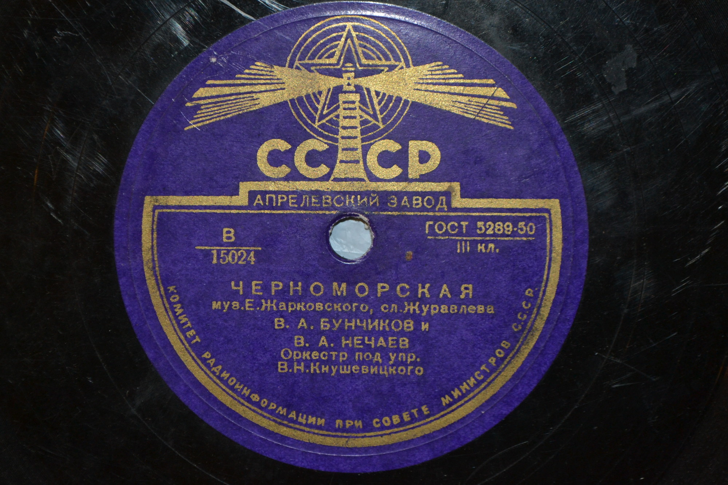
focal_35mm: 82
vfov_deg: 16.6
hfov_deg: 24.6
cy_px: 242
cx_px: 364
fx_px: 1668
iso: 720
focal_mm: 55
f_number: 5.6
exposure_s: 1/60
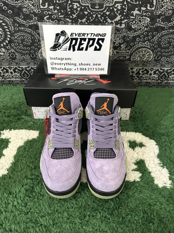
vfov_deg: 71.6
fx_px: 161
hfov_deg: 56.8
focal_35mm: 24
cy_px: 116
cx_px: 87
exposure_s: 1/50
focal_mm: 6.86
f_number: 1.78
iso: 800
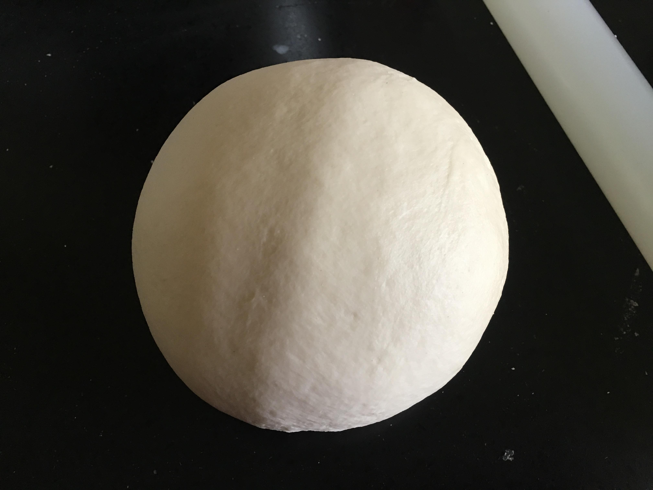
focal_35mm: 29
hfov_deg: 61.7
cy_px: 245
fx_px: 547
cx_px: 326
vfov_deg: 48.2
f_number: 2.2
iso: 80
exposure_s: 1/17
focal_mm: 4.15
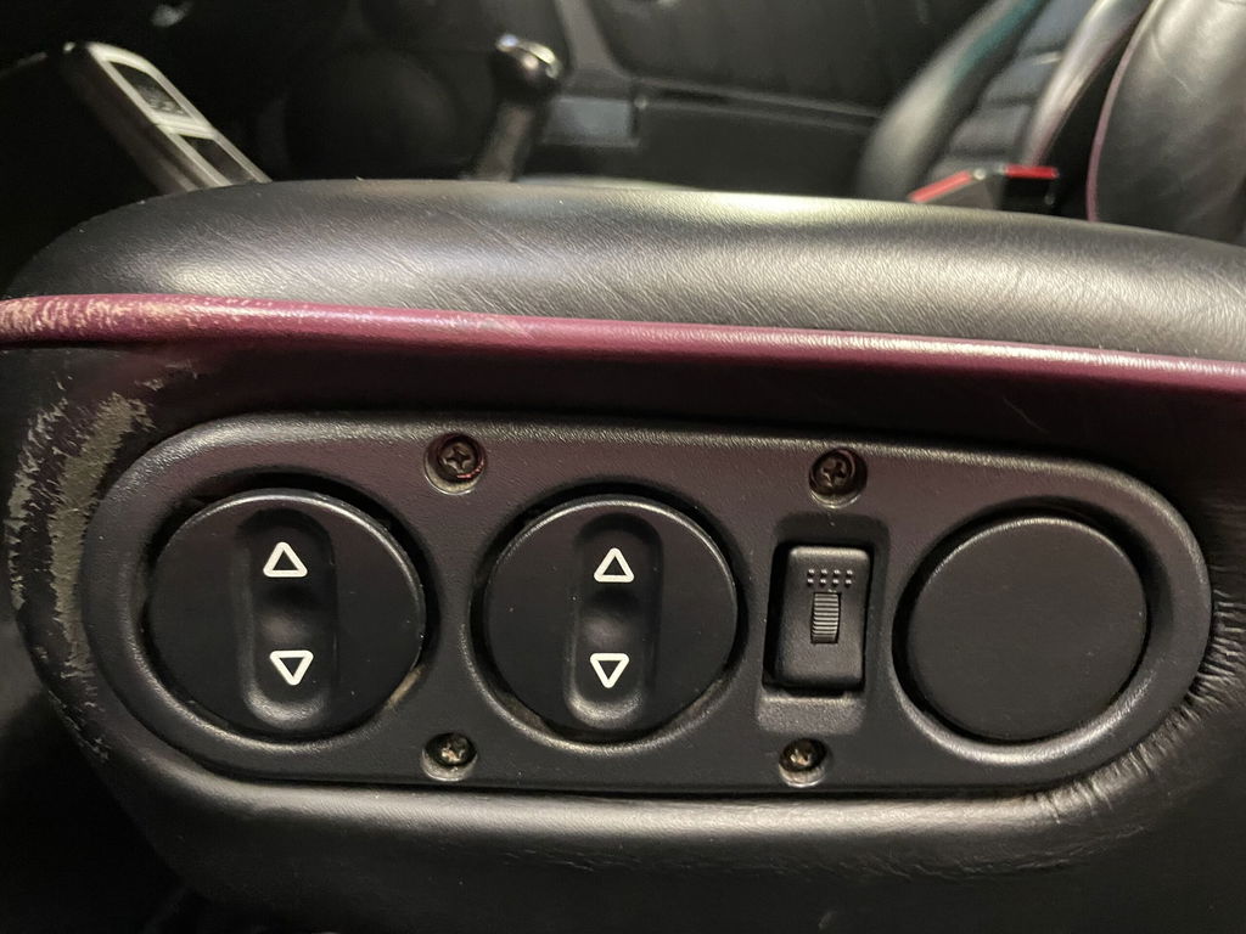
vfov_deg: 53.1
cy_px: 467
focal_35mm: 26
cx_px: 623
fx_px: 936
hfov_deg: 67.3
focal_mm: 4.2
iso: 640
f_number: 1.6
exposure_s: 1/25
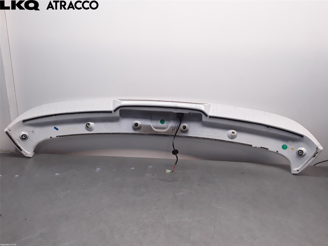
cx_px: 164
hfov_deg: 63.4
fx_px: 265
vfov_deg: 49.7
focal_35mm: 28
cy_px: 123
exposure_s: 1/213
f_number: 1.9
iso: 100
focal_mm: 2.91
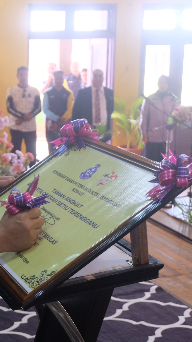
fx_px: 706
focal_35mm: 78
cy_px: 171
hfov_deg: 14.9
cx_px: -49
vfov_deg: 27.2
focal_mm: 32.5
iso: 800
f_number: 5
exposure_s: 1/34
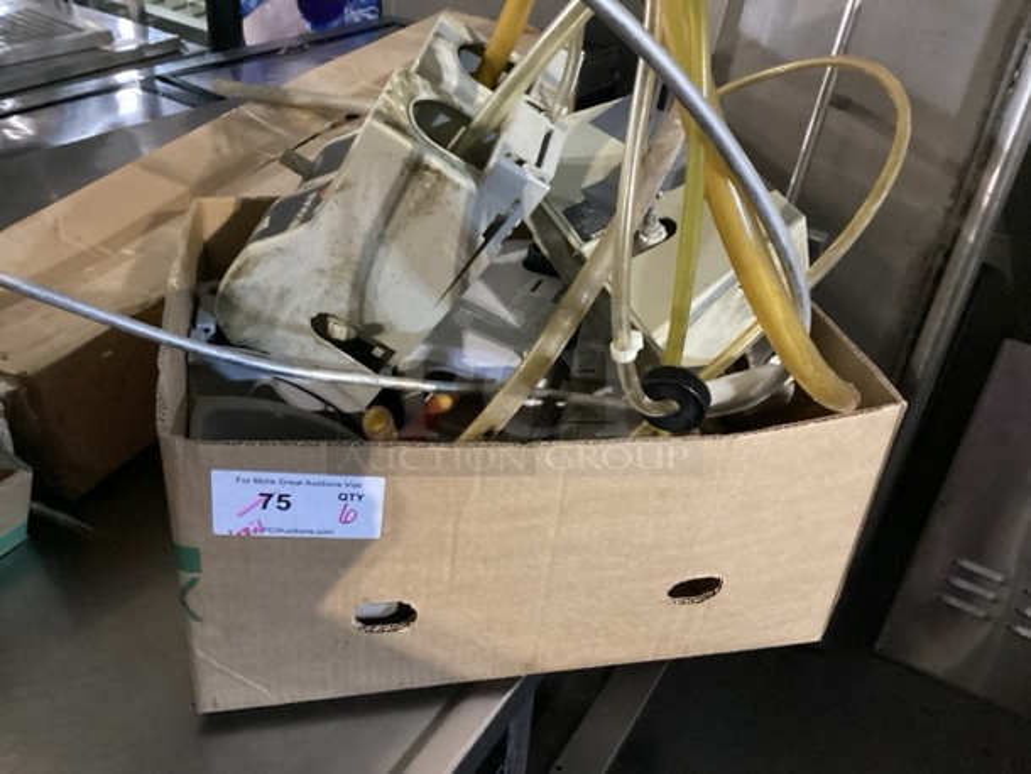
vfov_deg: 45.5
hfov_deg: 58.3
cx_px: 516
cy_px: 387
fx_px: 924
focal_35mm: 31
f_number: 2.4
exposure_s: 1/20
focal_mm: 3.3
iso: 640
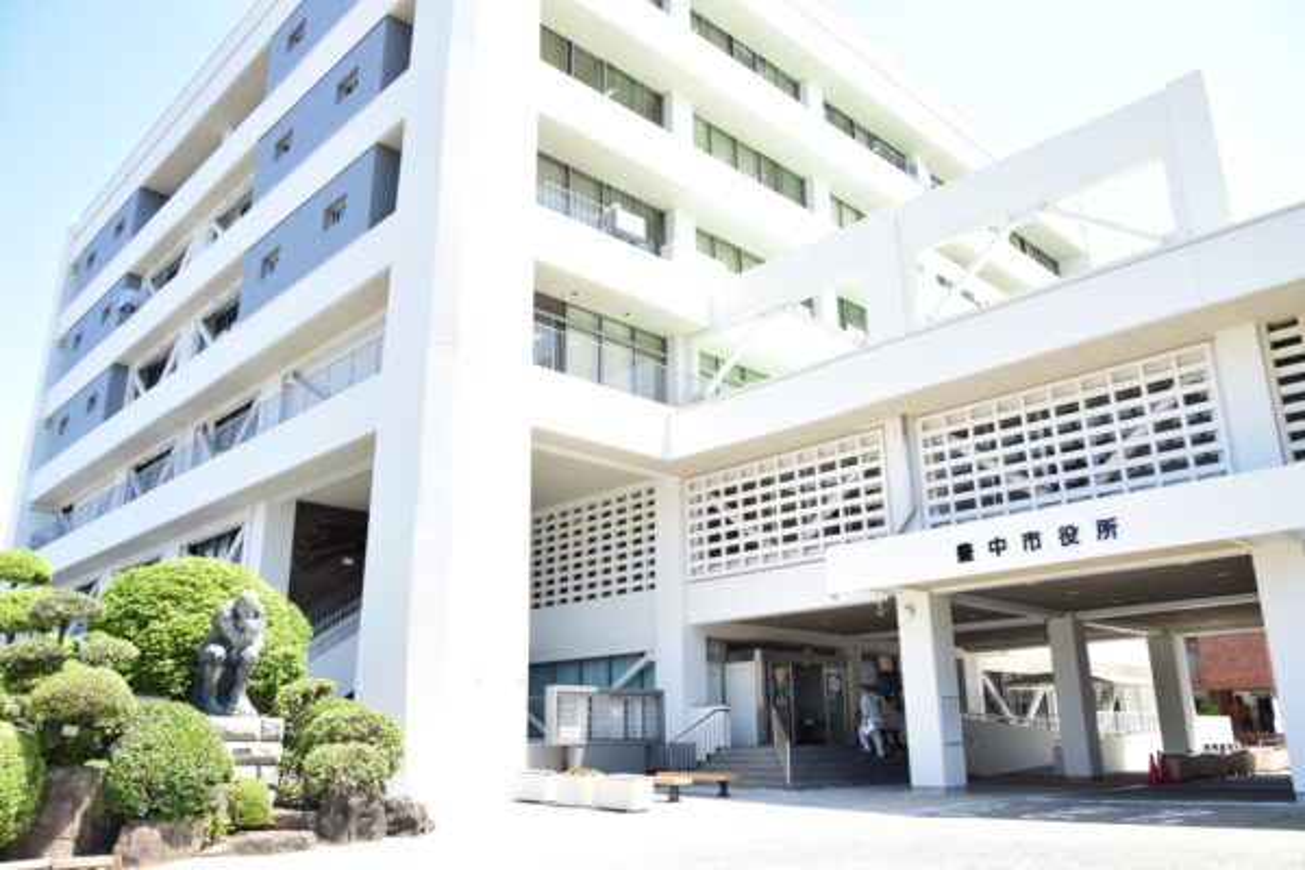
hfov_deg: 67.4
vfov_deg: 47.9
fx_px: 979
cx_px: 652
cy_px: 435
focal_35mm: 27
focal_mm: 18
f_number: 6.3
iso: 500
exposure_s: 1/800
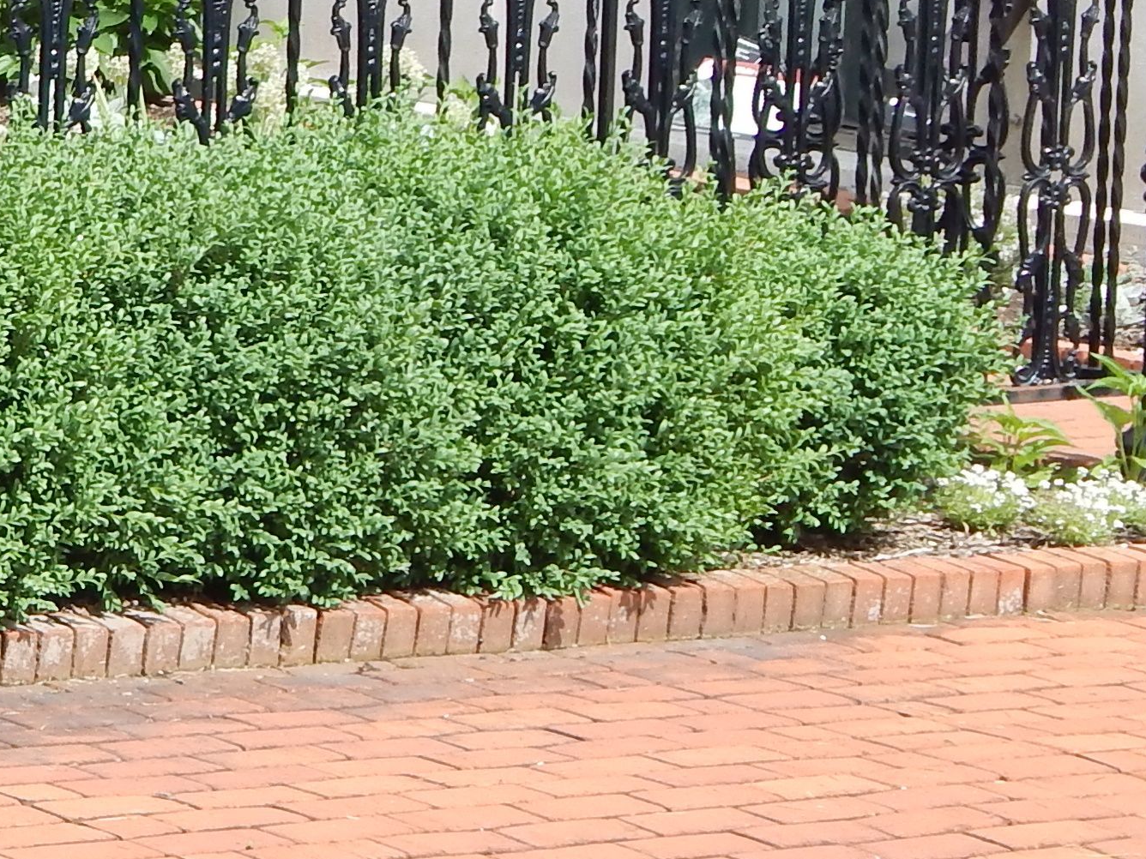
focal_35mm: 169
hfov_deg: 11.3
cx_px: -504
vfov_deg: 8.7
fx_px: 5595
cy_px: 21
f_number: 3.7
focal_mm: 8.6
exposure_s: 1/500
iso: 125
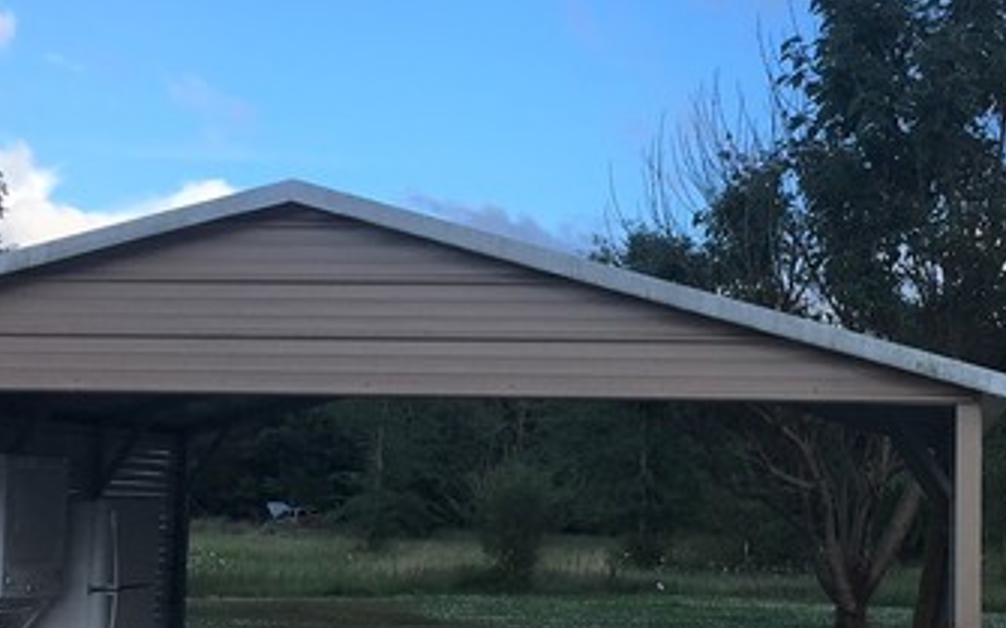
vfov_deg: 18.3
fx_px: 1946
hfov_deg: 28.8
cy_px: 337
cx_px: 671
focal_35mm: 71
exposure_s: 1/754
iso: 25
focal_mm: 4.15
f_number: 2.2
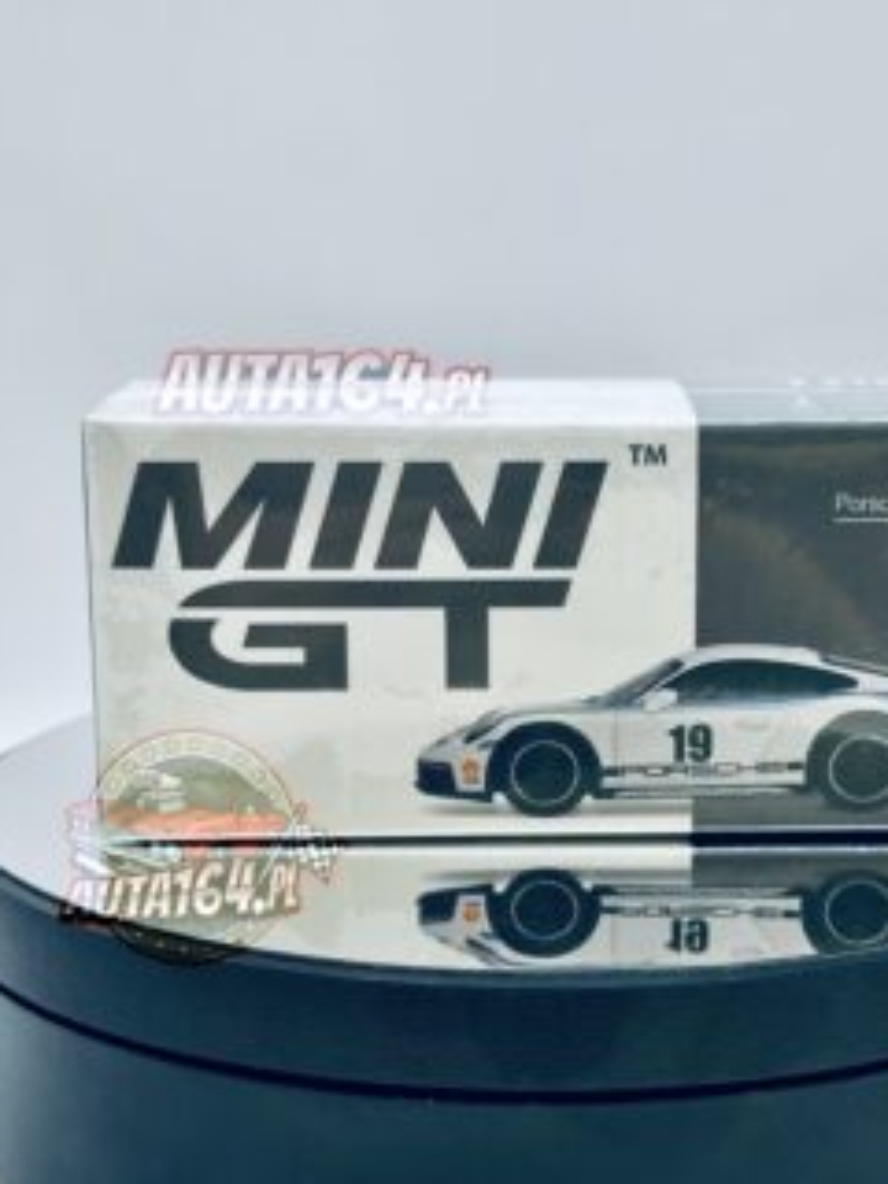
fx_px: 2463
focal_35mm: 72
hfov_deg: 20.4
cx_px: 596
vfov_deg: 27.0
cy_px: 681
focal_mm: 6.86
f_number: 1.78
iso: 100
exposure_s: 1/121
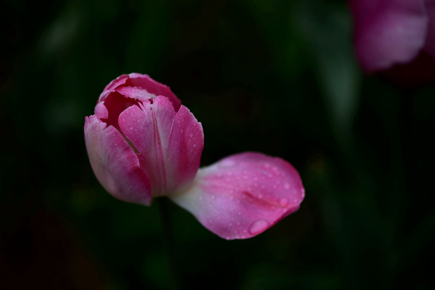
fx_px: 1269
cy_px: 145
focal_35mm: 105
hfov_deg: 19.5
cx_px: 218
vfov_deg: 13.0
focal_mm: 105
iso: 100
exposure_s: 1/800
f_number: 3.5
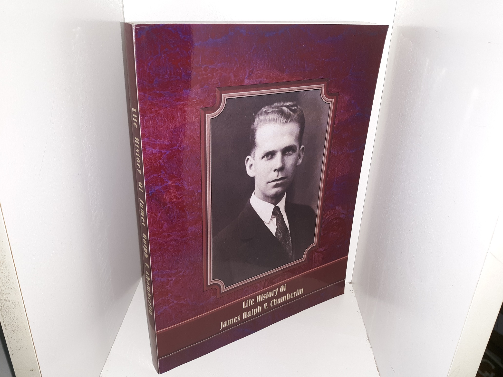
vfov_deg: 49.7
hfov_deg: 63.4
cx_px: 252
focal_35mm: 28
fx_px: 407
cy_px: 188
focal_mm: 3.7
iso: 50
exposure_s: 1/60
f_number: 1.7
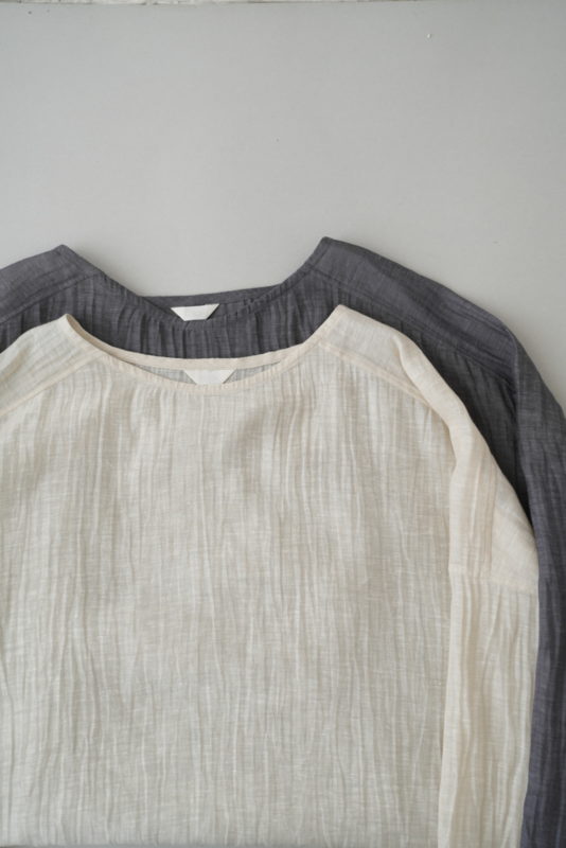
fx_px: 825
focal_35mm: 35
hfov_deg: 37.9
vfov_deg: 54.4
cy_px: 424
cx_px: 283
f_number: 2.5
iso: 100
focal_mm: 35
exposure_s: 1/60
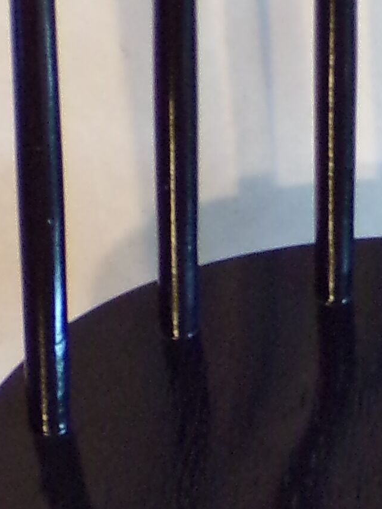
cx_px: 471
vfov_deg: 9.9
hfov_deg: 7.4
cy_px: 465
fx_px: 2927
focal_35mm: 199
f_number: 3.3
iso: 354
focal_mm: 6.6
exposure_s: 1/17
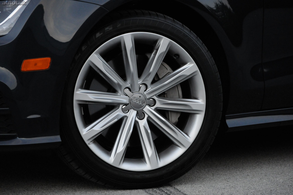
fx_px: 976
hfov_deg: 17.1
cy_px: 98
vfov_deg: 11.4
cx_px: 146
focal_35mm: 120
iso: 2000
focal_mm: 80
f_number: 5.6
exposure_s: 1/250
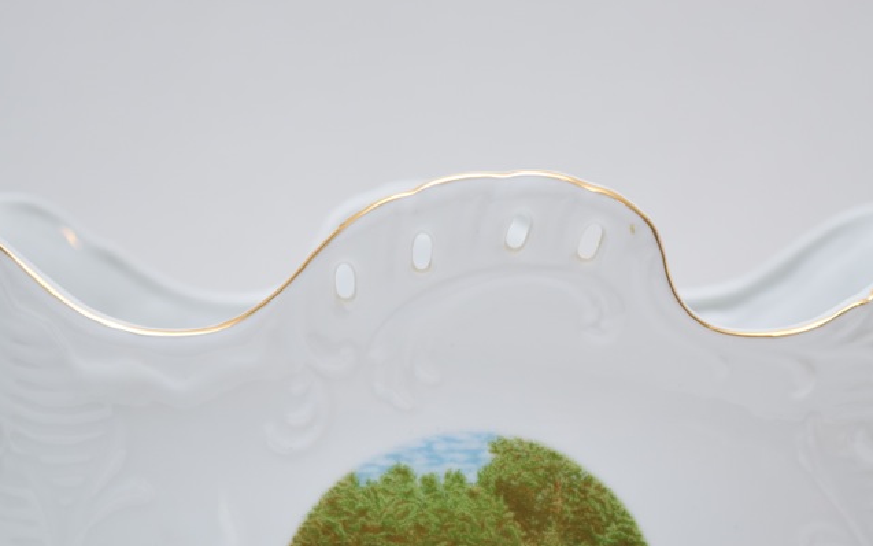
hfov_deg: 24.5
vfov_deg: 15.4
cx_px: 437
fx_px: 2011
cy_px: 279
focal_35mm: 85
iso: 800
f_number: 5.6
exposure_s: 1/125
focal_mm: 55
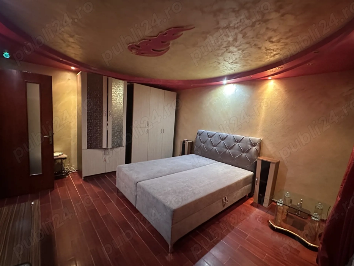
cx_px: 186
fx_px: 153
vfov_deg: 81.8
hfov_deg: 98.1
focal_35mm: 15
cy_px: 135
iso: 800
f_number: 2.2
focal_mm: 2.22
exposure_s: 1/34
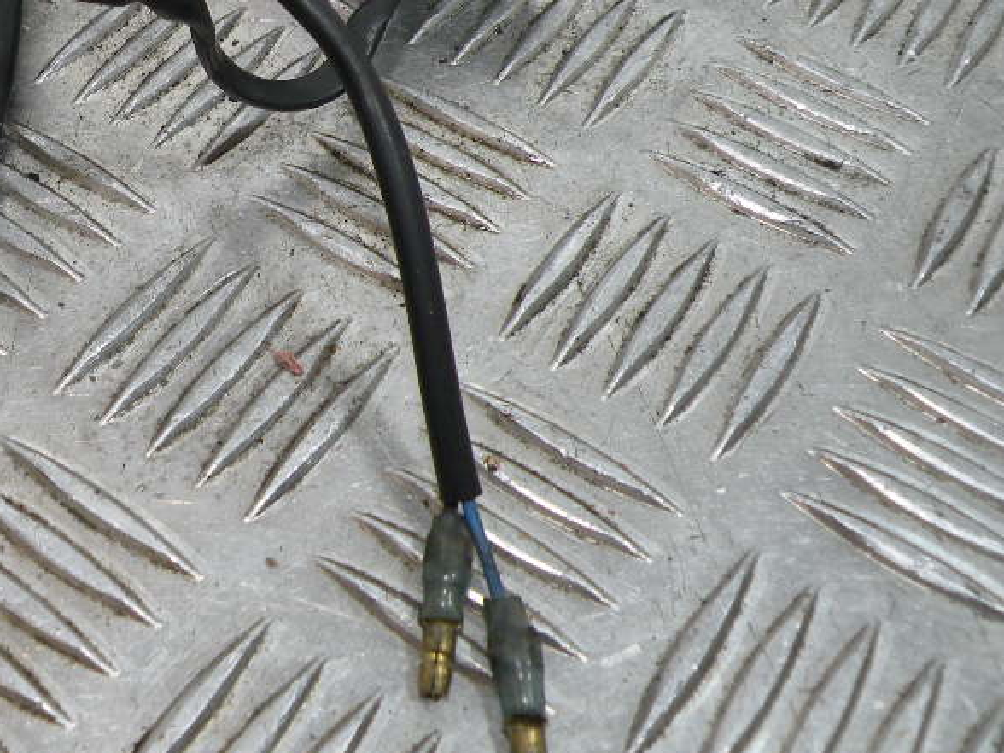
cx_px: 157
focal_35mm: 47
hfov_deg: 38.4
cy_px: 123
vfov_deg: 30.0
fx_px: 1363
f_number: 3.2
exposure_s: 1/71.7
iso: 64
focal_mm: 4.7
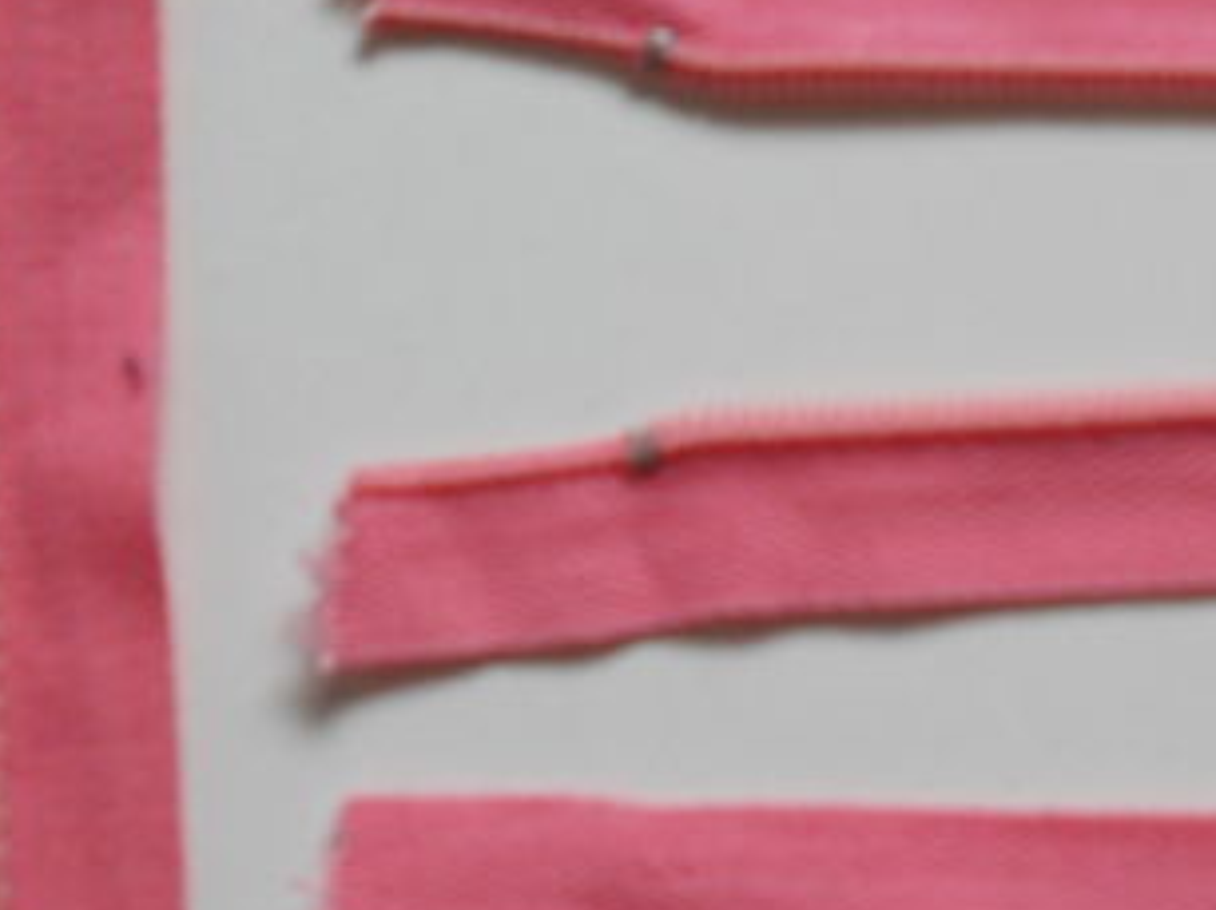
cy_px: 417
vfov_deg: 11.1
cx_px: 1522
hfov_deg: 14.2
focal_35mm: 134
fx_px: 4703
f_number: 3.1
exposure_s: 1/40
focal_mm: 6.72
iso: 80
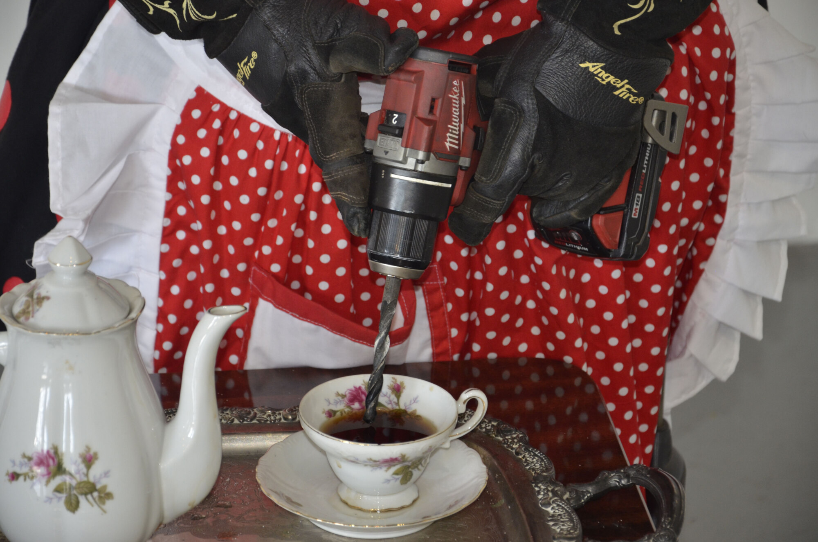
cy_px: 271
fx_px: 3572
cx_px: 409
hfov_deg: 13.1
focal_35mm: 158
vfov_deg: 8.7
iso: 640
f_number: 5.6
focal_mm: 105
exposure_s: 1/60
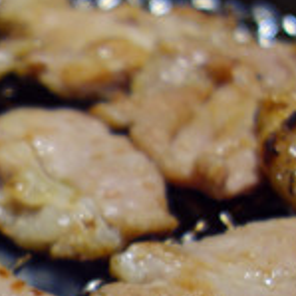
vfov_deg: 13.1
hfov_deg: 13.3
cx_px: -58
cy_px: 394
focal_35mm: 128
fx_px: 1238
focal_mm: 10.4
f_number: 1.8
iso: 125
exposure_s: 1/40
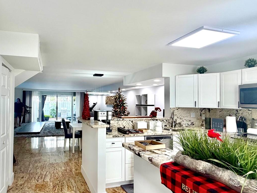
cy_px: 99
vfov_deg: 61.1
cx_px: 91
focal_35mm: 22
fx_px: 163
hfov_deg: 74.5
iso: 125
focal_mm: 2.22
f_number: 2.2
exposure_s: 1/120
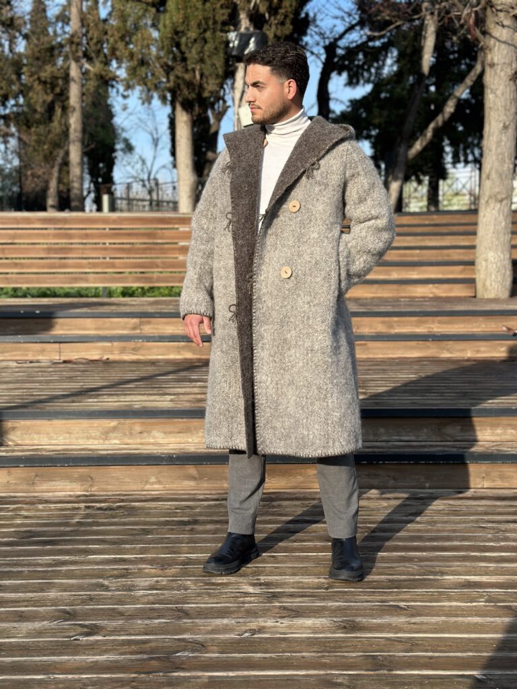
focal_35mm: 48
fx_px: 956
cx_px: 258
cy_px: 344
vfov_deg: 39.7
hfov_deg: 30.3
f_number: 1.78
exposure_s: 1/2732
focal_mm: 6.86
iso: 80
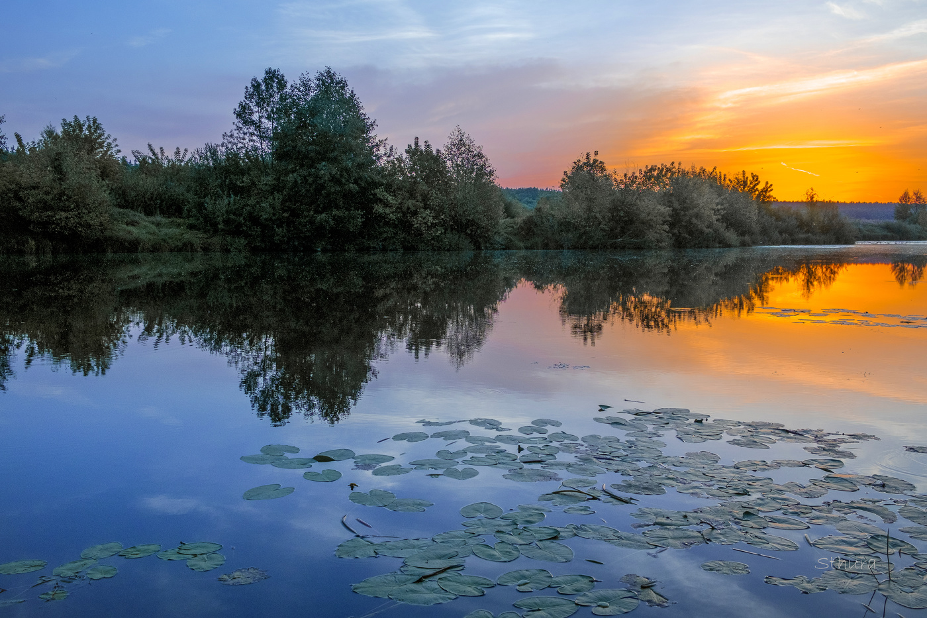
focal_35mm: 33
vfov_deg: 40.0
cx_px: 464
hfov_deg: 57.2
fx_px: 850
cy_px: 309
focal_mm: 22.3
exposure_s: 1/200
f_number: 8
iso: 200
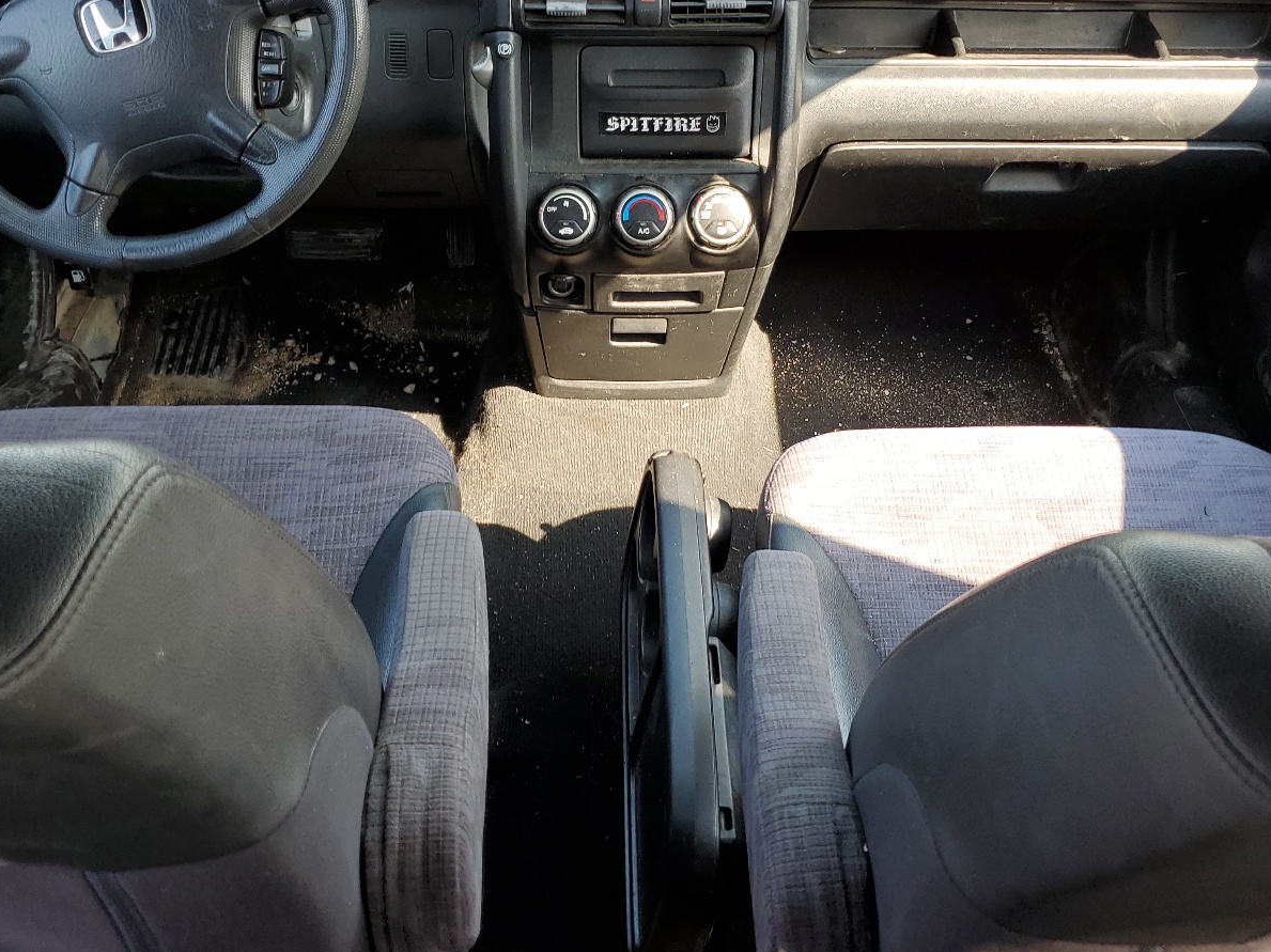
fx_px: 1285
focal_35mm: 35
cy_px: 360
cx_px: 602
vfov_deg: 40.4
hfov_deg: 52.6
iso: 50
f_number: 1.5
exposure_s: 1/204
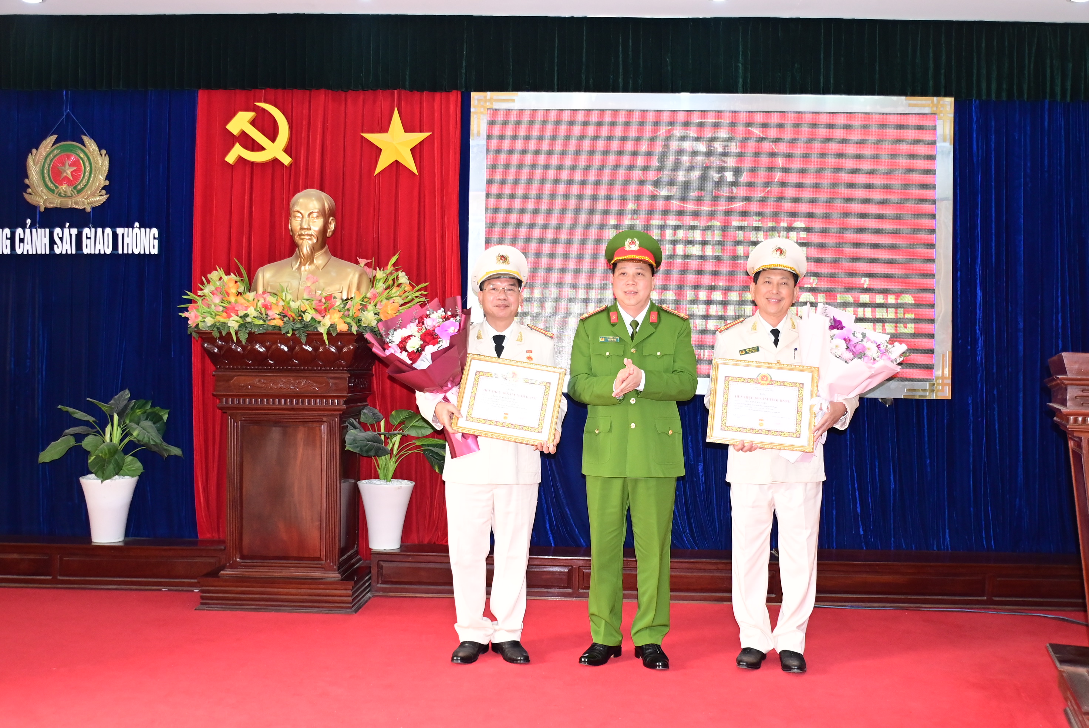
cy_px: 364
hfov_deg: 55.8
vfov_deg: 39.0
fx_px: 1029
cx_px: 544
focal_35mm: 34
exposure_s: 1/200
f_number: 3.8
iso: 1250
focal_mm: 23
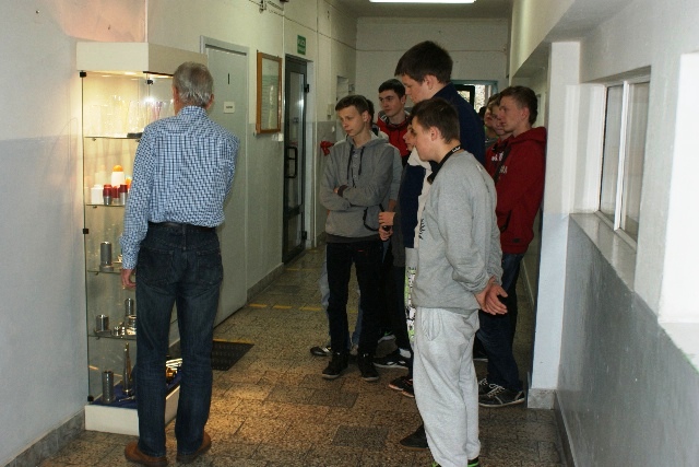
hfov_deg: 49.5
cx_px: 350
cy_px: 234
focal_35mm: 39
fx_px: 757
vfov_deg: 34.2
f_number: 5.6
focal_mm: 26
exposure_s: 1/60
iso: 400
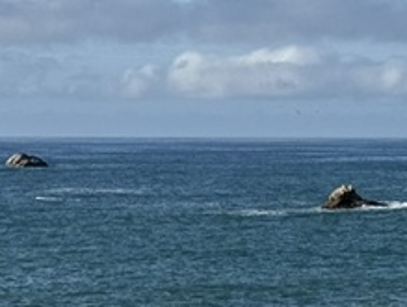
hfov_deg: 8.5
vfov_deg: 6.7
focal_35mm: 224
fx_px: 2638
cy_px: 134
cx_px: 730
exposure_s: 1/5848
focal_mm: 6.76
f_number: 1.78
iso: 64
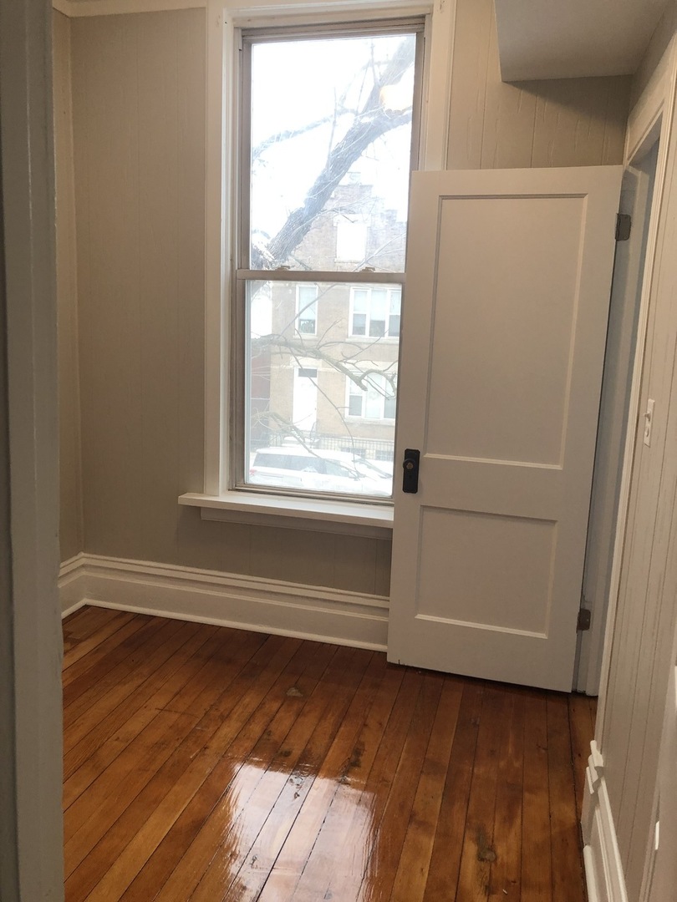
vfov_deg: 63.4
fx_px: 730
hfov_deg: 49.7
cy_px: 451
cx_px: 338
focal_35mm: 28
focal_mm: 3.99
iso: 25
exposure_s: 1/40
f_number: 1.8
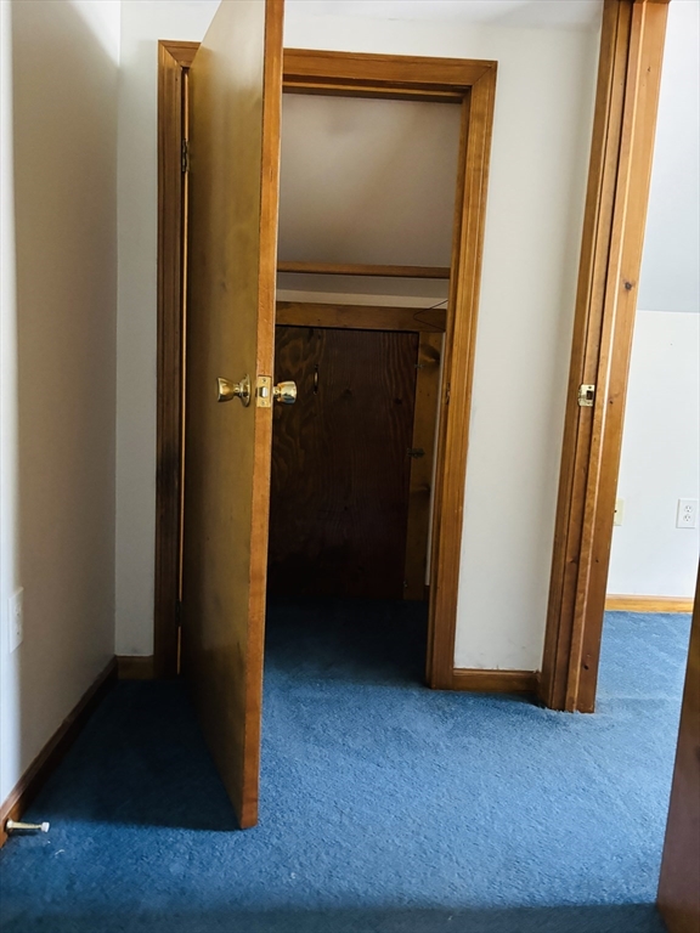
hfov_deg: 53.1
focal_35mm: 26
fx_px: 701
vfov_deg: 67.3
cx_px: 350
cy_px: 466
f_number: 1.6
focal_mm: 5.96
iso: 640
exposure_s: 1/30
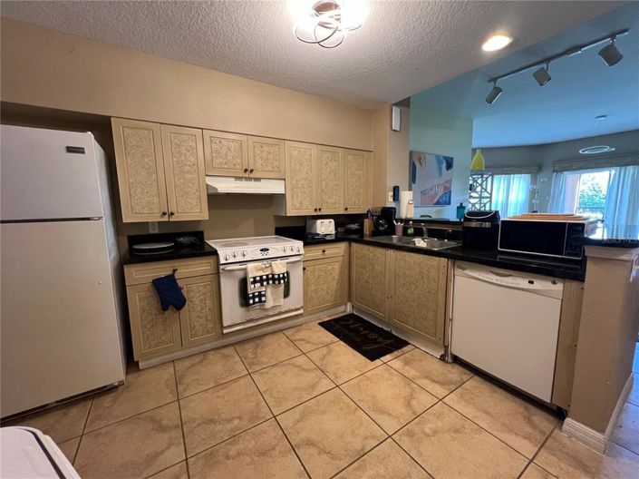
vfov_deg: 89.9
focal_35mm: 13
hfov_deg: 106.2
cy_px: 240
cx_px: 320
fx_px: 240
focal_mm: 1.57
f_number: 1.8
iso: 320
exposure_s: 1/60
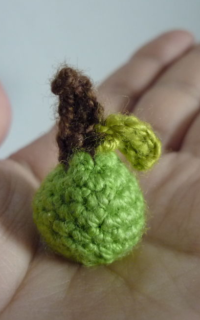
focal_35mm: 47
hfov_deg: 27.4
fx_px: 410
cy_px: 159
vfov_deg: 42.7
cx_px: 106
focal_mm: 5.5
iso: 250
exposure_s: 1/30
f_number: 2.8
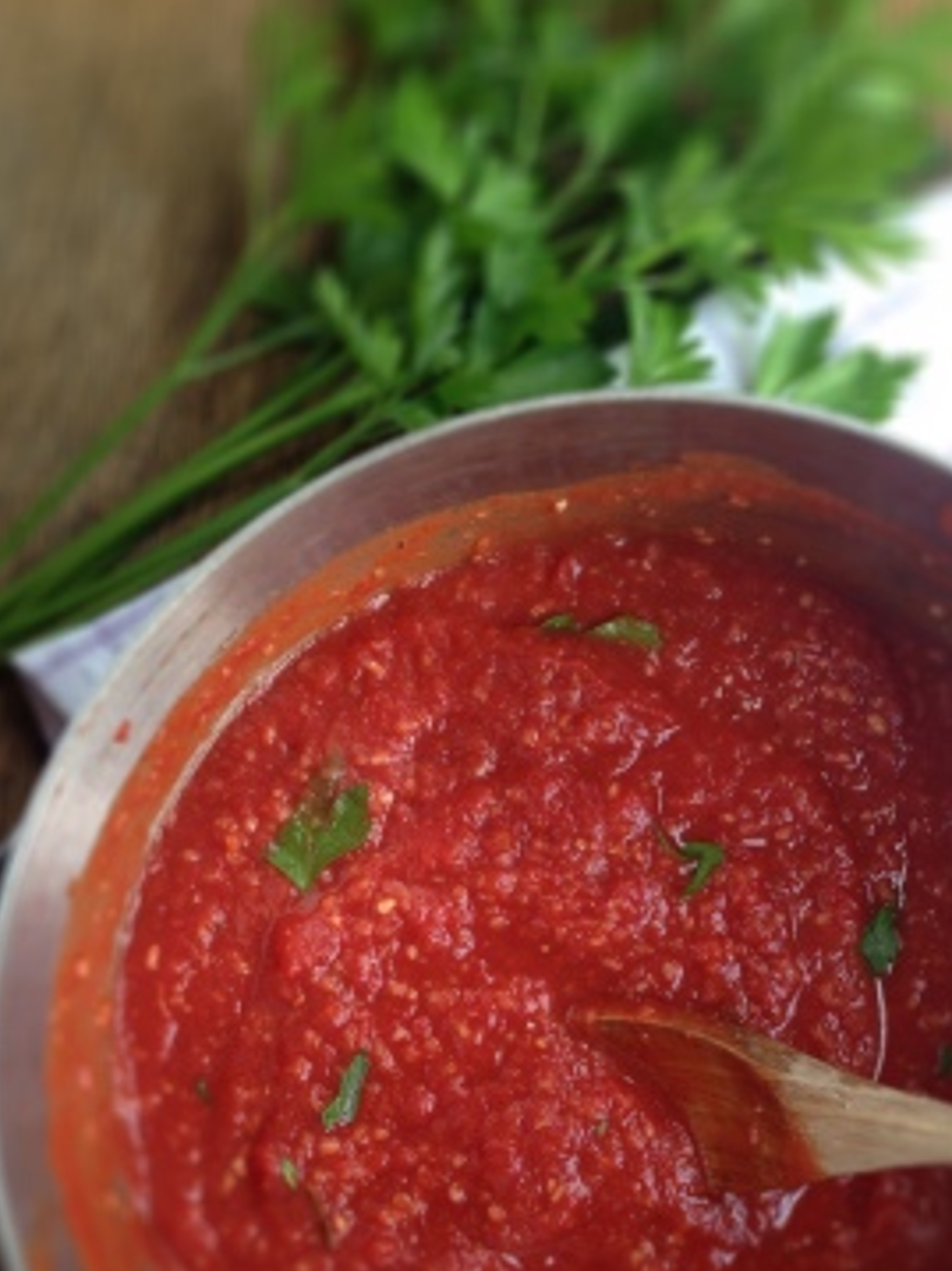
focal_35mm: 46
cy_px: 864
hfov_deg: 31.4
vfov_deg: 40.7
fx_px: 1688
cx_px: 557
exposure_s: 1/30
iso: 50
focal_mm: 4.12
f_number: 2.4
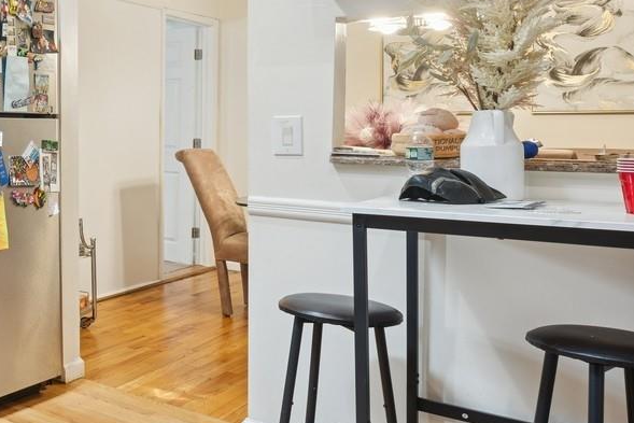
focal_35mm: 38
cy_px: 109
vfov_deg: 34.4
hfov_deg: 38.8
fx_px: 669
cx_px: -108
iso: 100
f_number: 11
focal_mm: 14
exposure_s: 1.6
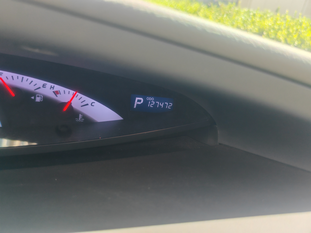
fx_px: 234
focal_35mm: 26
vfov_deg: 53.1
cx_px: 156
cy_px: 116
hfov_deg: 67.3
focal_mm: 5.4
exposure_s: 1/120
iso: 50
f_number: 1.6
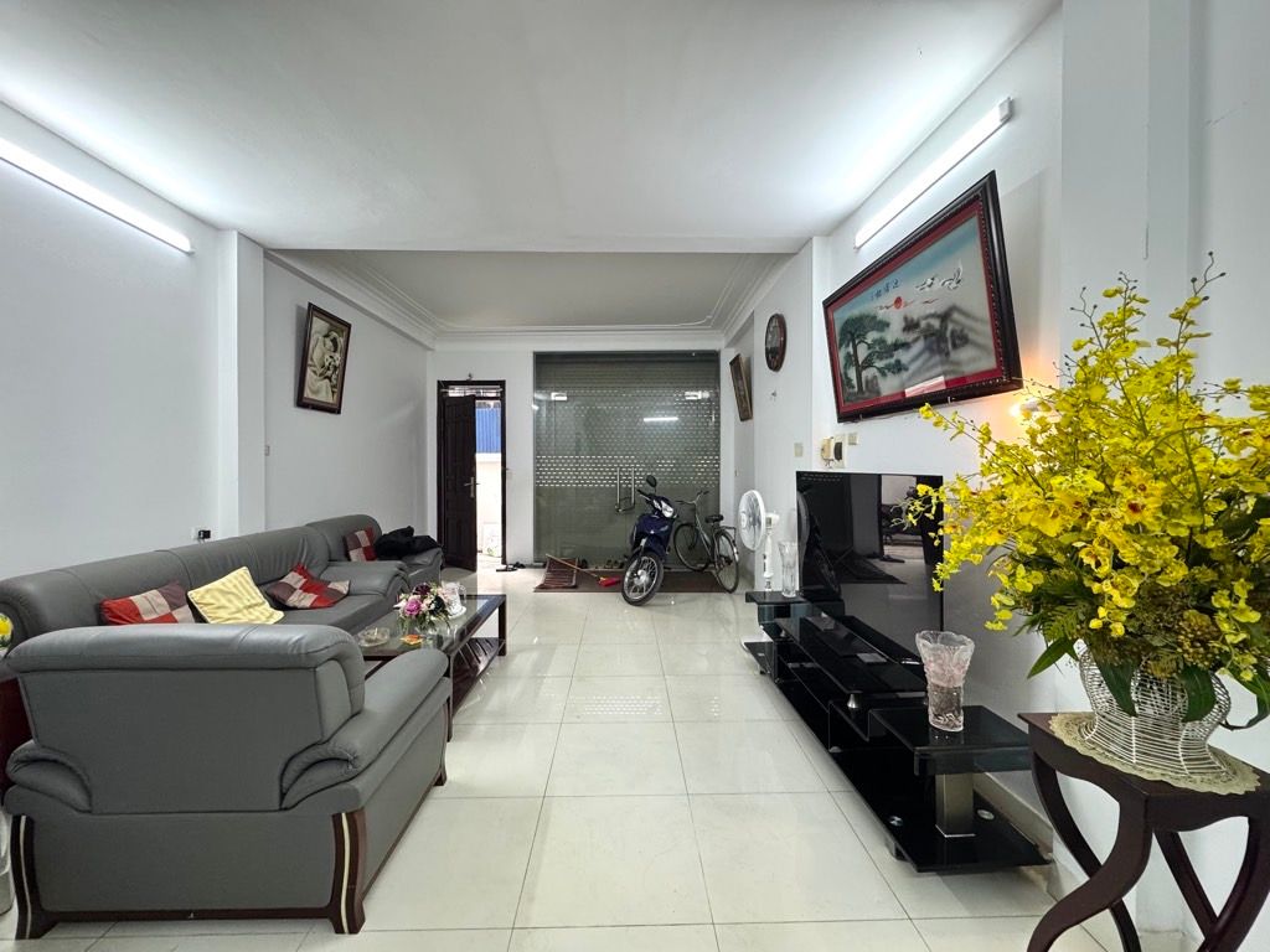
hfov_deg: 102.1
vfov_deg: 85.7
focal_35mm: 14
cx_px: 635
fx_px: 514
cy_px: 476
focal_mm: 2.22
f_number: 2.2
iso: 250
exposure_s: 1/100
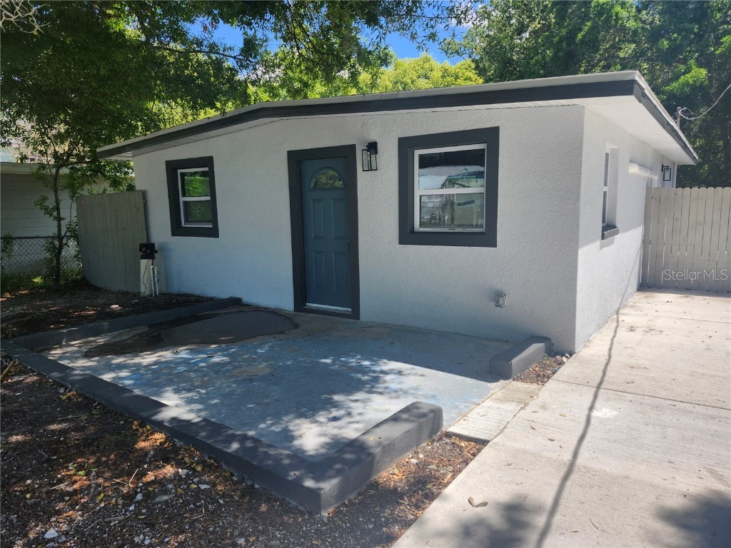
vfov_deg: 58.9
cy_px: 274
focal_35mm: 23
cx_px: 366
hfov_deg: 73.9
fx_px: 486
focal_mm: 5.54
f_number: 1.8
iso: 25
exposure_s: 1/854
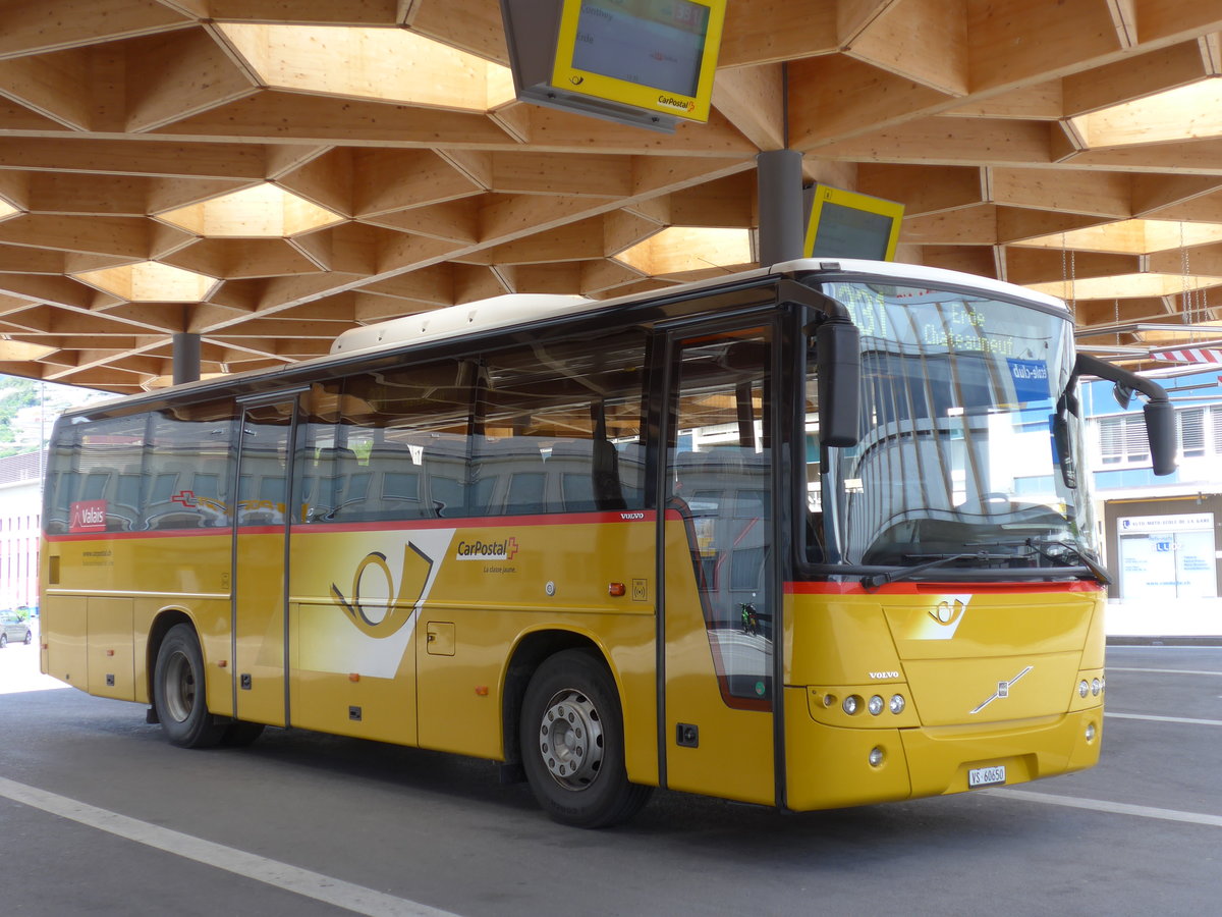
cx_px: 611
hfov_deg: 41.2
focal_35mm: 46
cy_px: 458
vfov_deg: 31.5
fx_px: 1624
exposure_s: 1/250
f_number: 3
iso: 80
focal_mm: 9.5
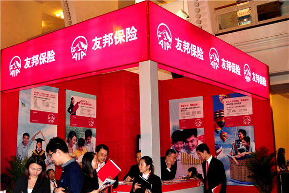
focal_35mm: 42
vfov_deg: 31.9
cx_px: 144
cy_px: 96
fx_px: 337
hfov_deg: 46.4
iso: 560
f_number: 4.5
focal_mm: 28
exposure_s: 1/60
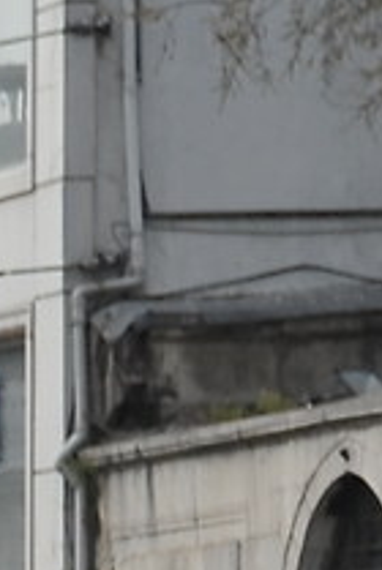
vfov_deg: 5.1
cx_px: -1866
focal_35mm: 401
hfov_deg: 3.1
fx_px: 6361
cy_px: 1015
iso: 200
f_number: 4.5
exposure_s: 1/1250
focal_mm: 35
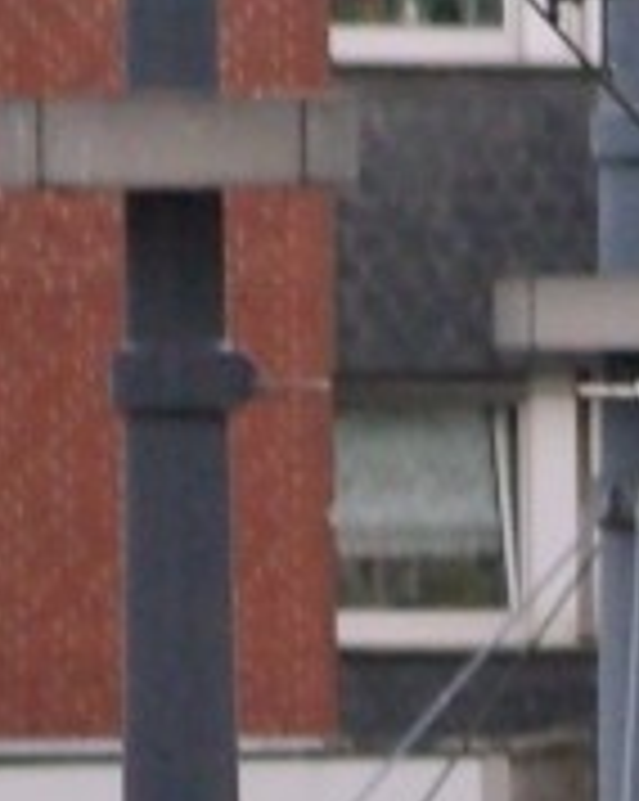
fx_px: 32655
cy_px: 2545
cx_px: 1222
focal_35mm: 1379
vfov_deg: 1.4
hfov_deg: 1.1
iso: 500
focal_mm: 95
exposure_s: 1/160
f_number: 4.5
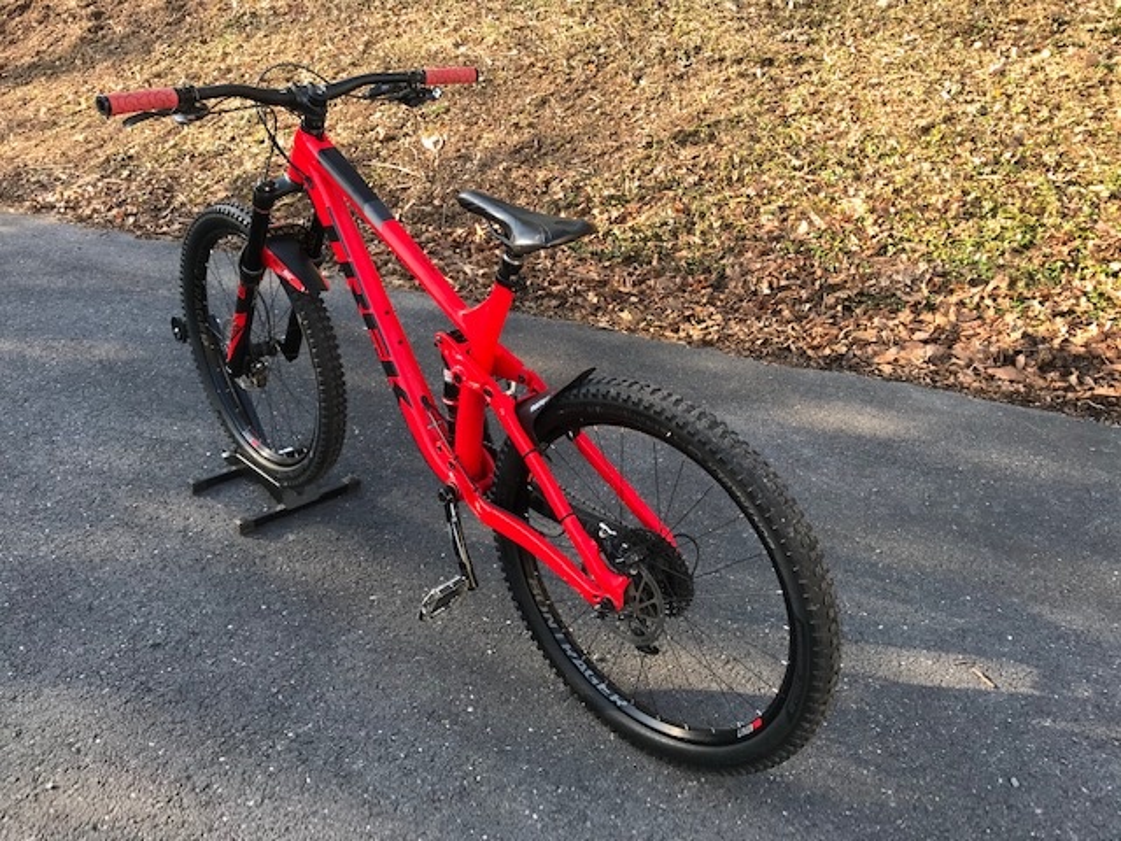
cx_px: 560
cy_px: 420
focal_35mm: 28
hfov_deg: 63.4
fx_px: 907
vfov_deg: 49.7
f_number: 1.8
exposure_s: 1/170
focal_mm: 3.99
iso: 20
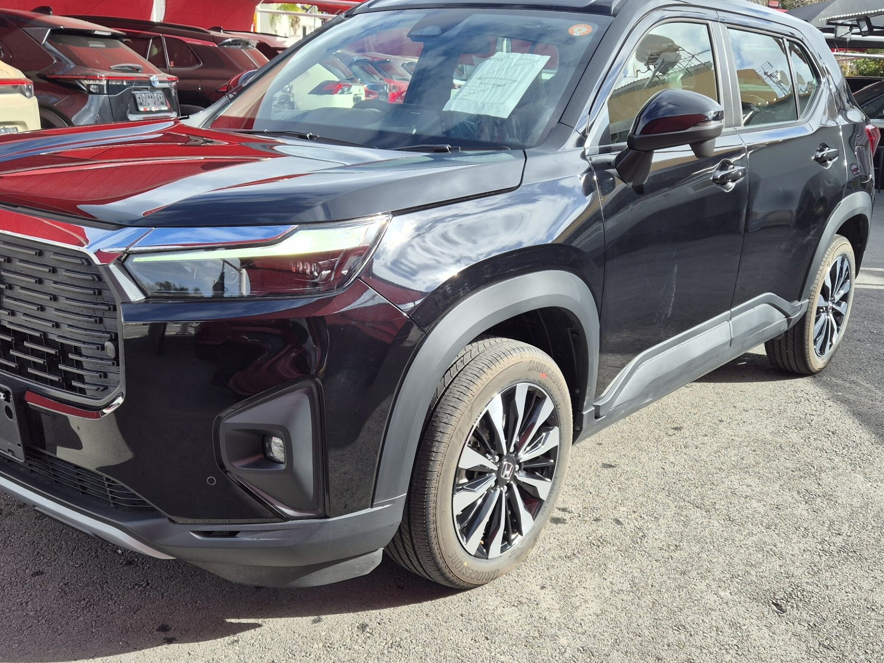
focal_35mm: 29
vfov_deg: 48.2
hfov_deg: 61.2
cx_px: 361
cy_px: 326
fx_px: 740
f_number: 1.8
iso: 25
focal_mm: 5.4
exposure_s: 1/716
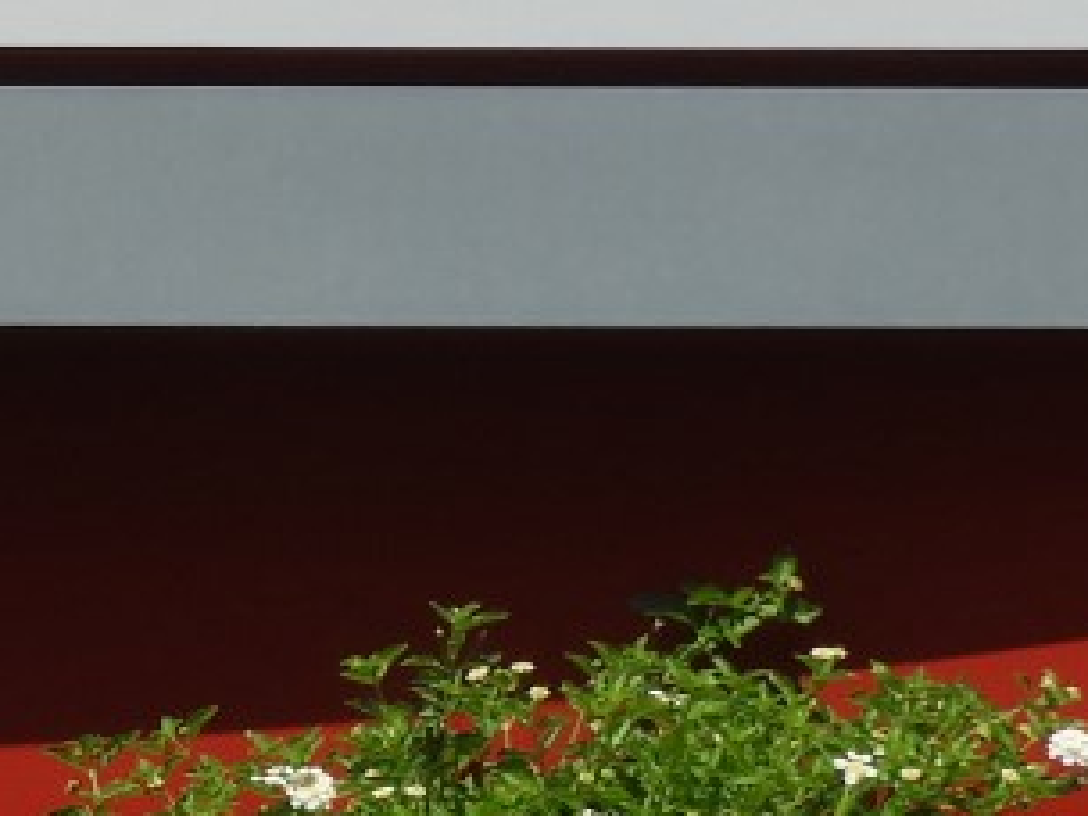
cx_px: -748
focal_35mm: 710
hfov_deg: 2.8
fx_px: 22316
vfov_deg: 2.1
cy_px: -225
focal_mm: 26.9
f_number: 5.2
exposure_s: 1/640
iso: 100
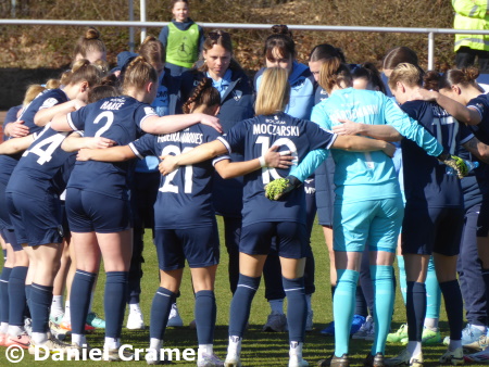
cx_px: 244
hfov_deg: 2.9
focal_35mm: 678
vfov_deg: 2.2
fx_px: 9583
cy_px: 184
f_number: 6.3
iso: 80
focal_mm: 121.5
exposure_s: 1/200
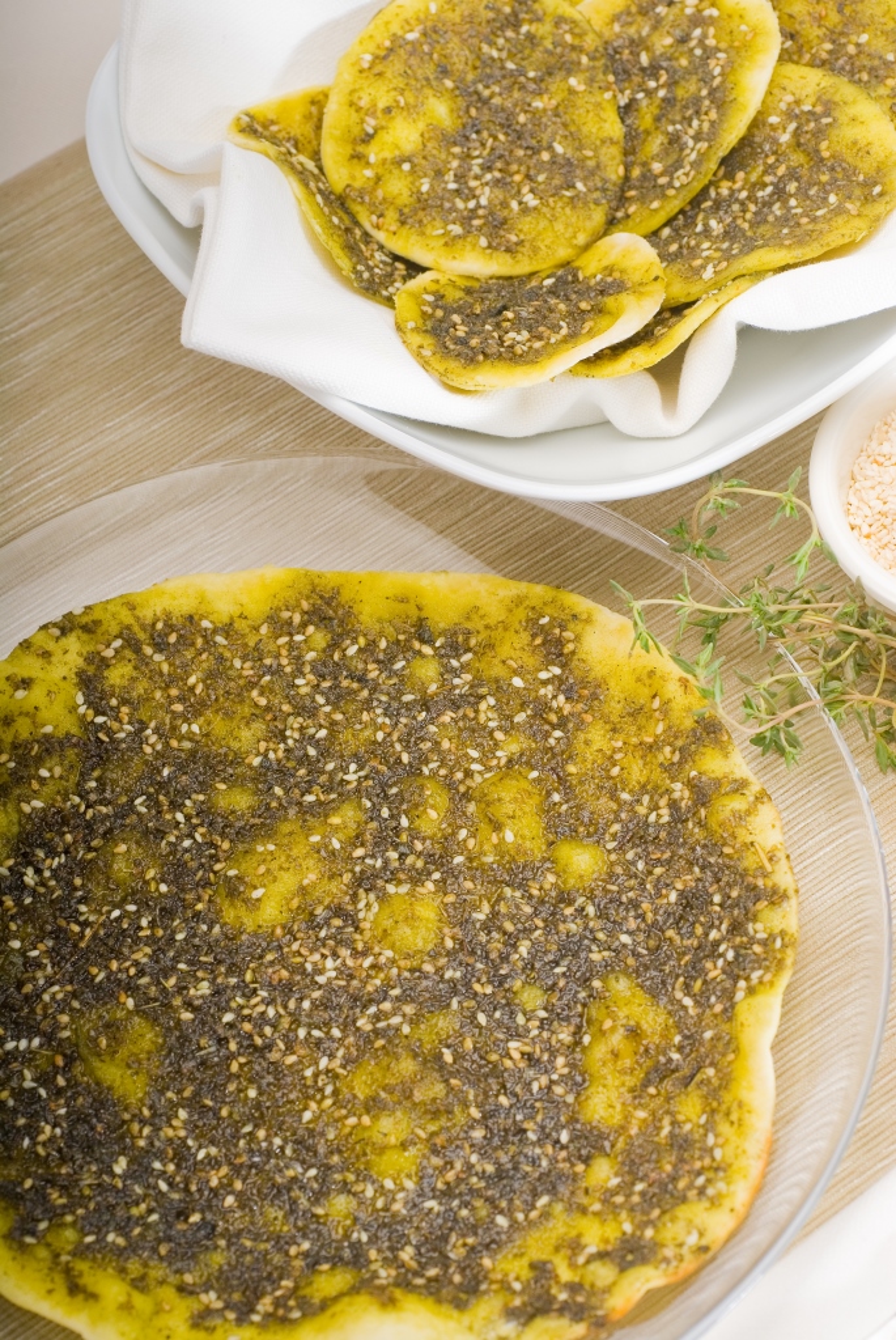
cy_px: 670
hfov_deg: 15.2
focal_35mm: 90
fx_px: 3352
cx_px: 448
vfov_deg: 22.6
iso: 100
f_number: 8
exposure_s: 1/250
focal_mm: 60
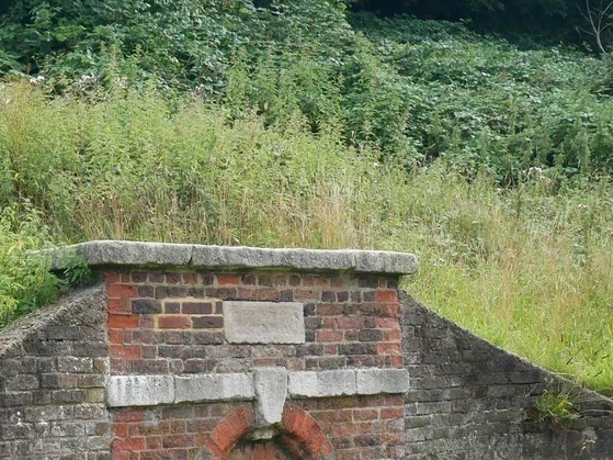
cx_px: 313
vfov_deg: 16.8
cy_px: 375
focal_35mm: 87
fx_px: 1540
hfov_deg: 22.5
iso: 200
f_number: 5.6
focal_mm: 19
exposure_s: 1/200
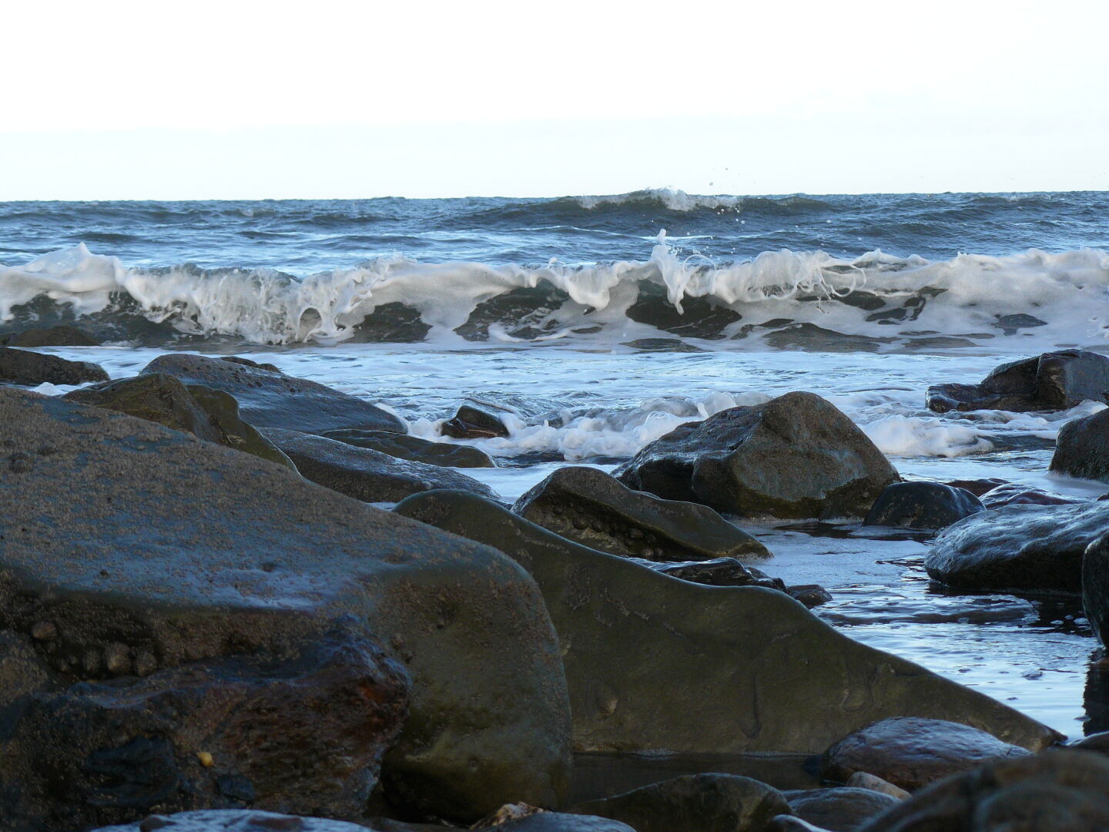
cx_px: 554
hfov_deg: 17.6
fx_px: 3588
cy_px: 416
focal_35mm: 112
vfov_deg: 13.2
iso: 100
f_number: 4
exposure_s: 1/200
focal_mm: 18.6
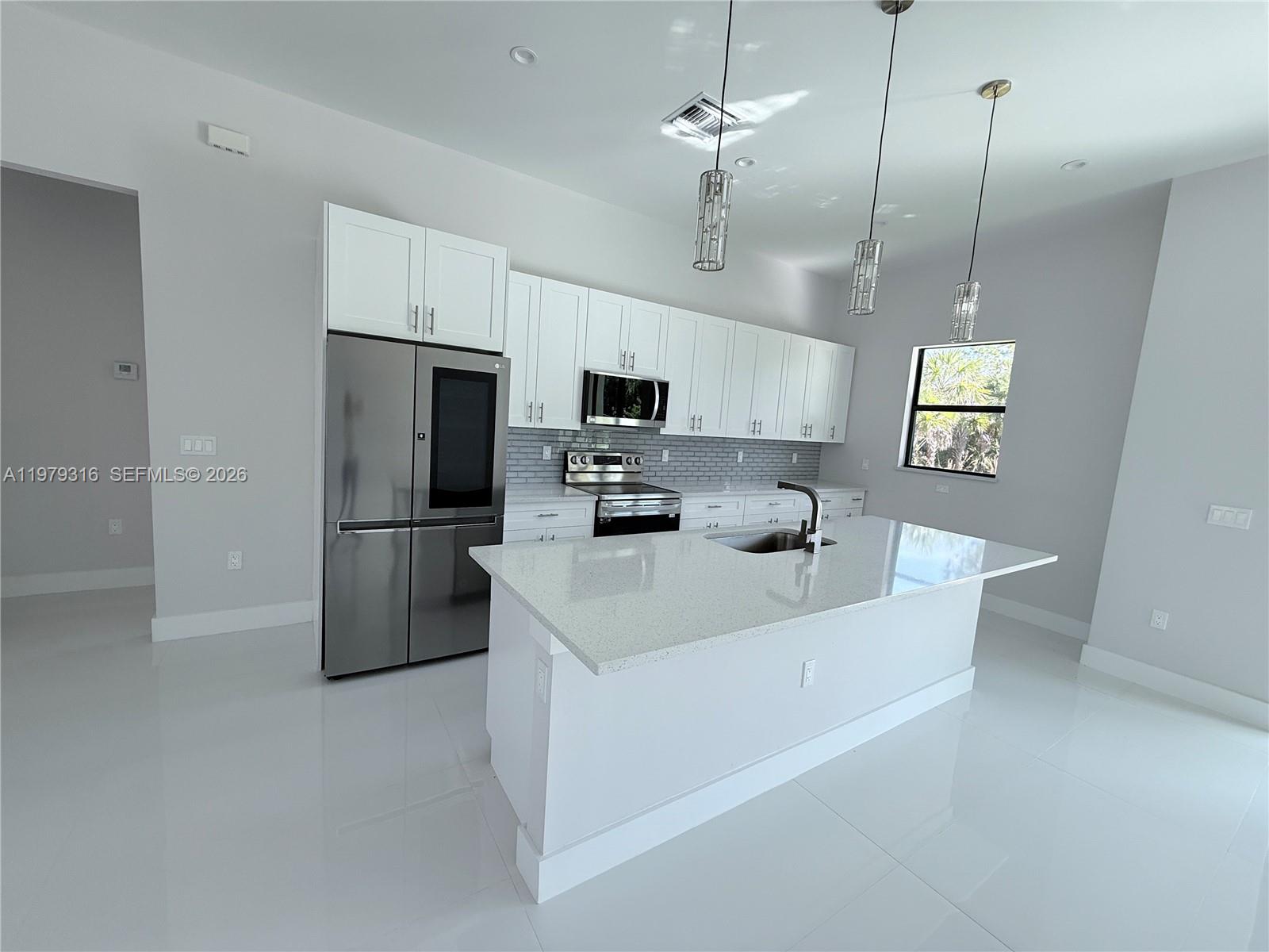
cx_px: 634
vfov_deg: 85.7
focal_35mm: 14
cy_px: 476
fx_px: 513
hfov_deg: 102.1
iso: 80
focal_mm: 2.22
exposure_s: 1/120
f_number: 2.2
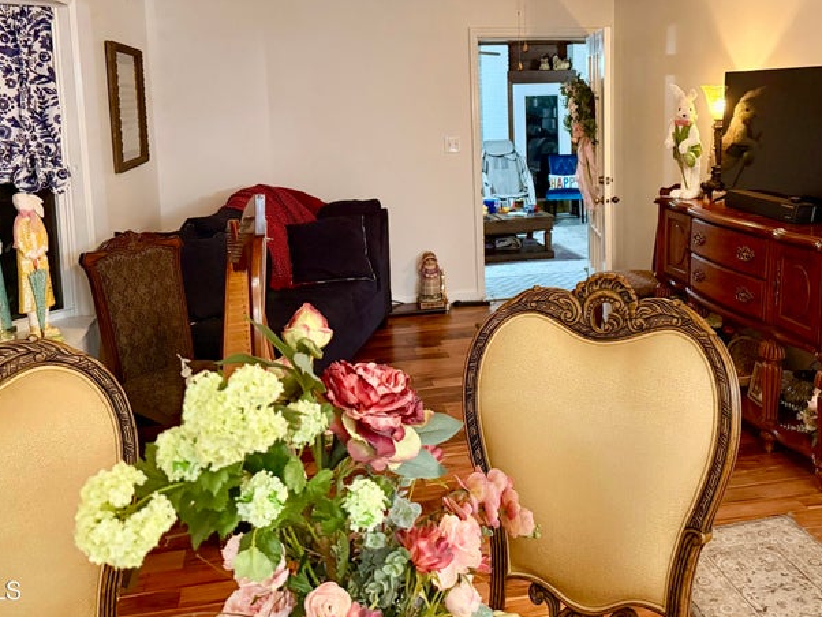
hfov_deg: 53.5
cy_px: 194
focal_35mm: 34
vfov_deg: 41.2
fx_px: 808
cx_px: 496
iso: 800
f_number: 1.78
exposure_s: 1/40
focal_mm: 6.76
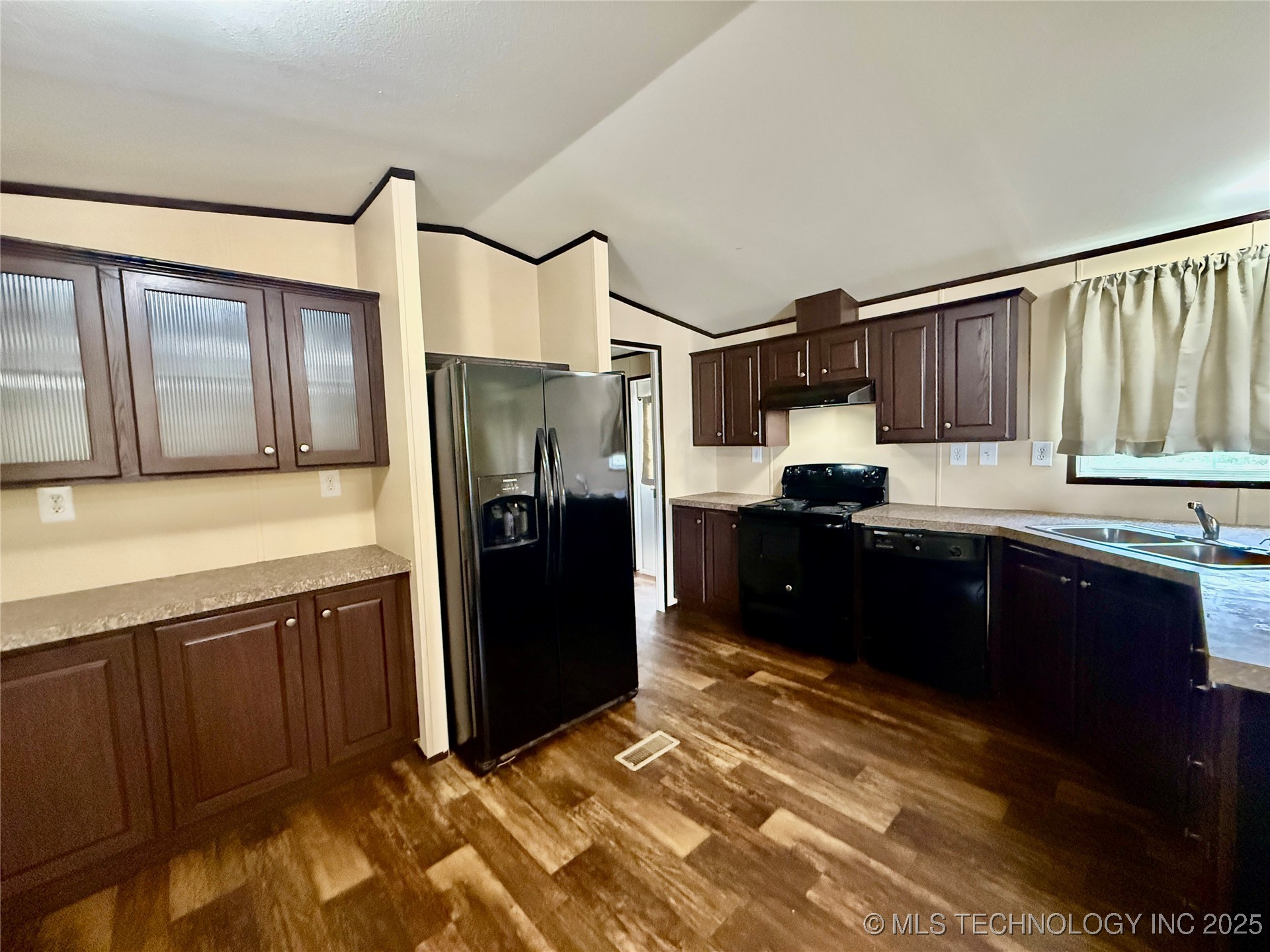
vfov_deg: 85.7
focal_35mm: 14
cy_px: 476
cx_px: 635
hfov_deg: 102.1
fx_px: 514
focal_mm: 2.22
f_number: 2.2
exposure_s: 1/60
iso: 1250
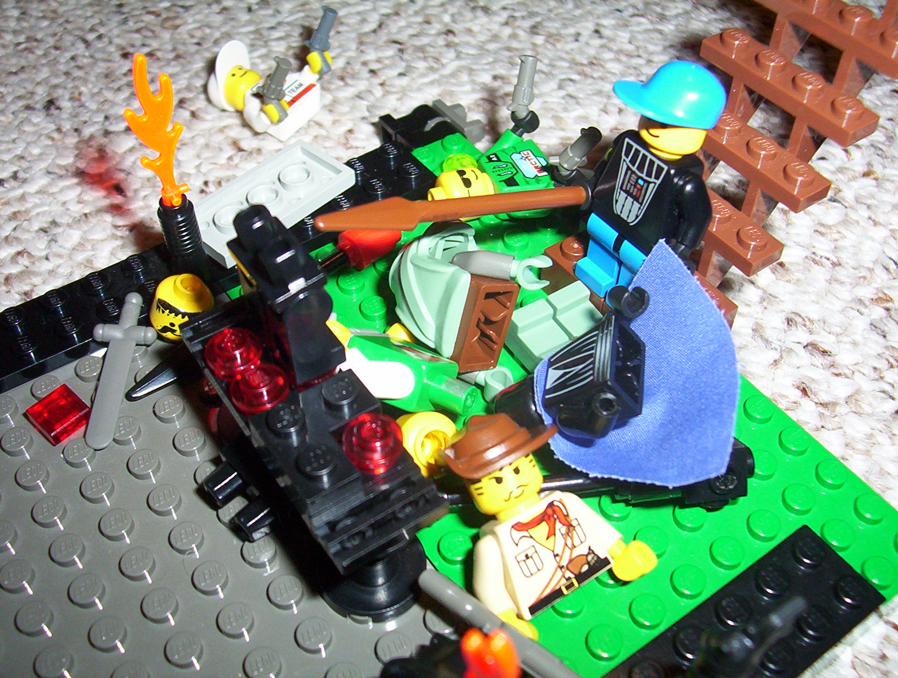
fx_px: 1118
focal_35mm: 43
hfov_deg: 43.8
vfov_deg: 33.7
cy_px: 339
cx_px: 449
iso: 140
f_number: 2.73
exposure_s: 1/60
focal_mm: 5.77
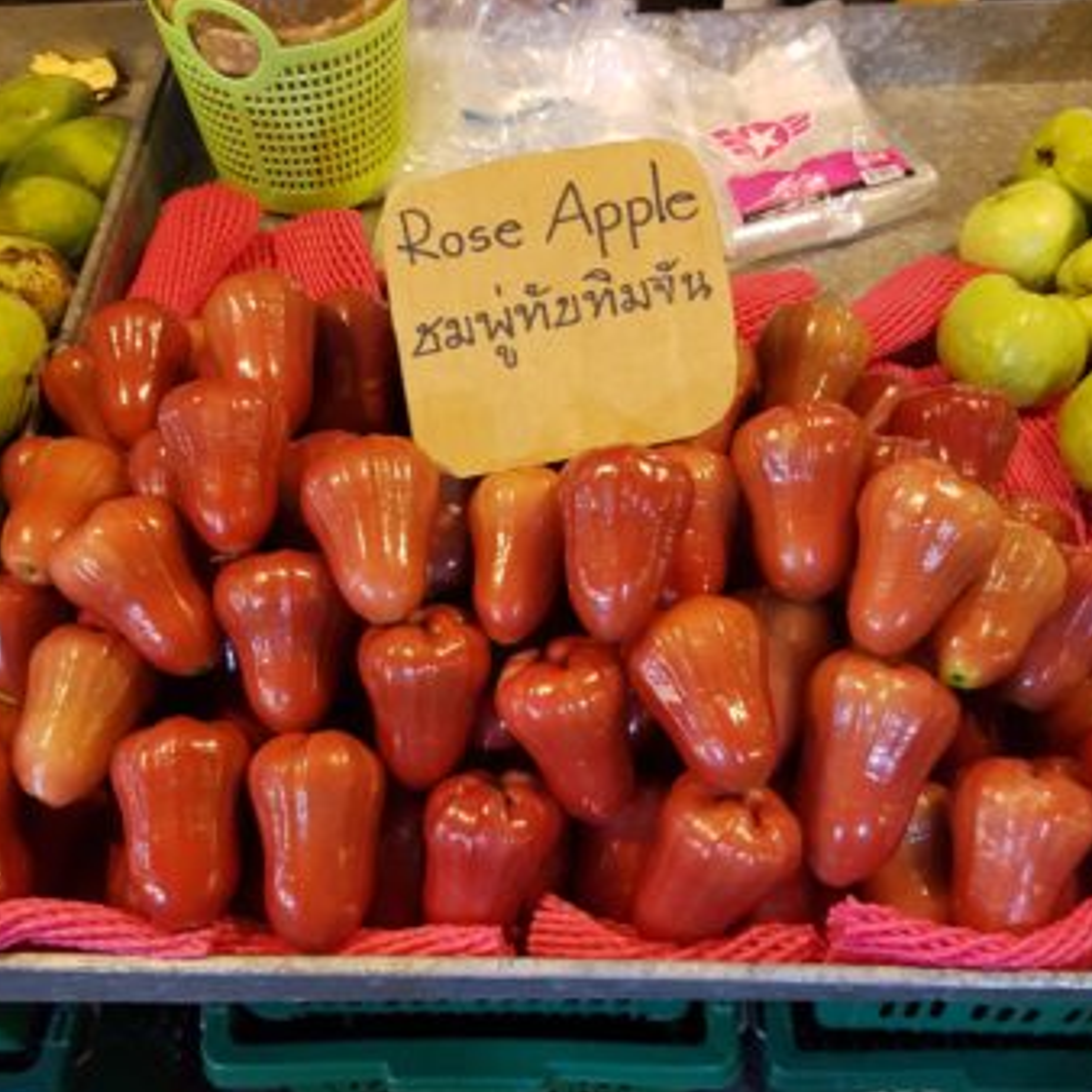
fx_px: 1213
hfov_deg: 48.4
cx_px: 554
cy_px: 617
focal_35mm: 34
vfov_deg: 48.3
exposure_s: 1/50
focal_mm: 4.2
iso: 320
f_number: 1.7
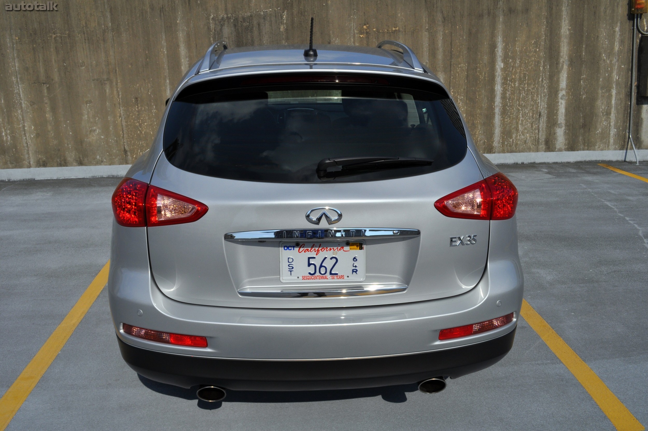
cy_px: 216
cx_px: 324
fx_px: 593
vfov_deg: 39.9
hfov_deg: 57.3
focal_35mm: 33
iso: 200
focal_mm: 22
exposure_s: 1/640
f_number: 13
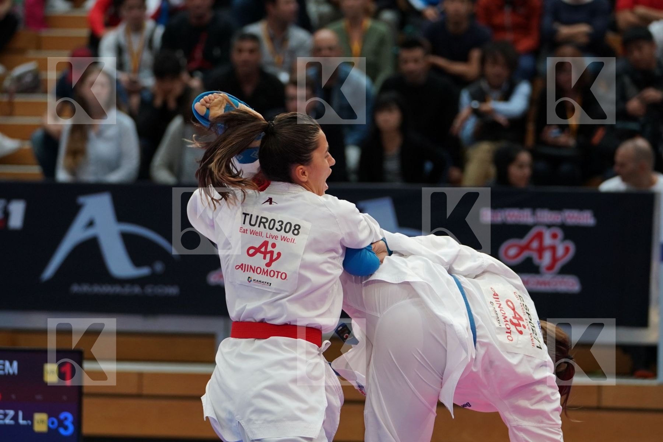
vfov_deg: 6.9
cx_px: 332
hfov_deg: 10.3
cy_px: 221
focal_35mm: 199
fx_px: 3665
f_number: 2.8
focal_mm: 133
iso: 1250
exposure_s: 1/1000
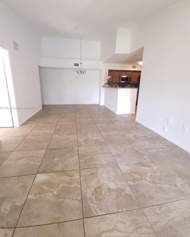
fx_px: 98
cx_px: 92
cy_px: 108
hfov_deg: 87.9
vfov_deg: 100.5
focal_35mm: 14
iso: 1600
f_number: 2.2
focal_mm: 2.2
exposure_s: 1/350
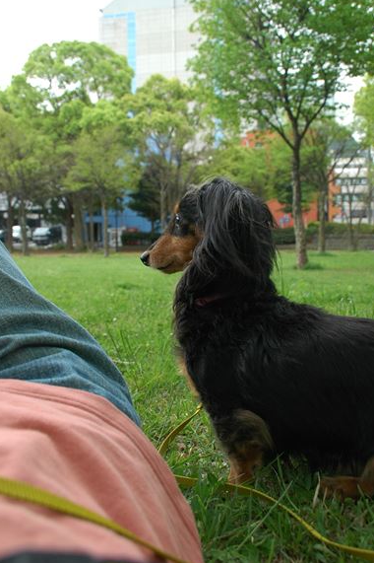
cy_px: 276
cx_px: 188
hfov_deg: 35.9
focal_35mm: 37
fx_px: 577
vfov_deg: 51.9
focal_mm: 22
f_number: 7.1
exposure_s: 1/60
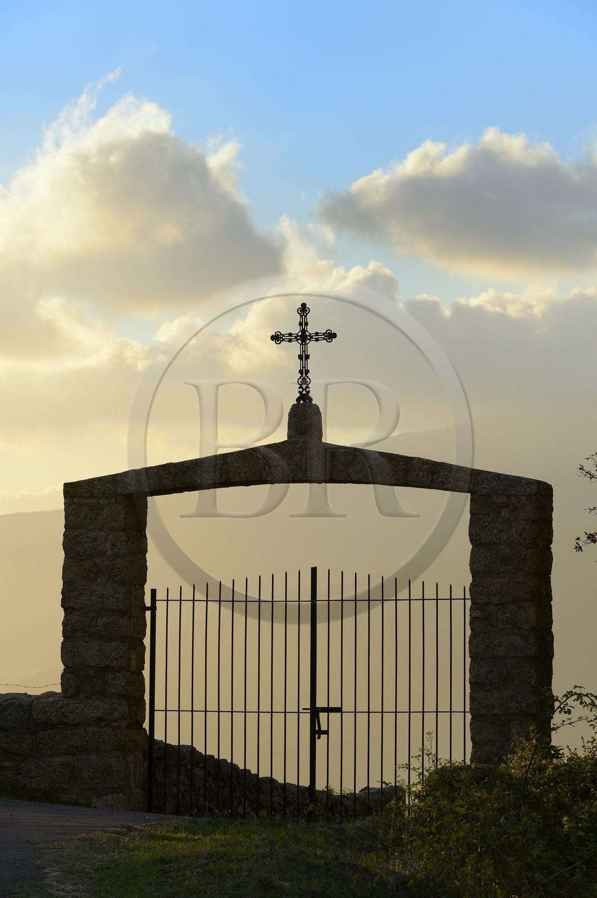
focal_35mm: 160
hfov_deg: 8.6
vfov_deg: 12.8
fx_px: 3987
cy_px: 449
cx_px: 298
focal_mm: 160
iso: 200
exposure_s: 1/200
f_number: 11
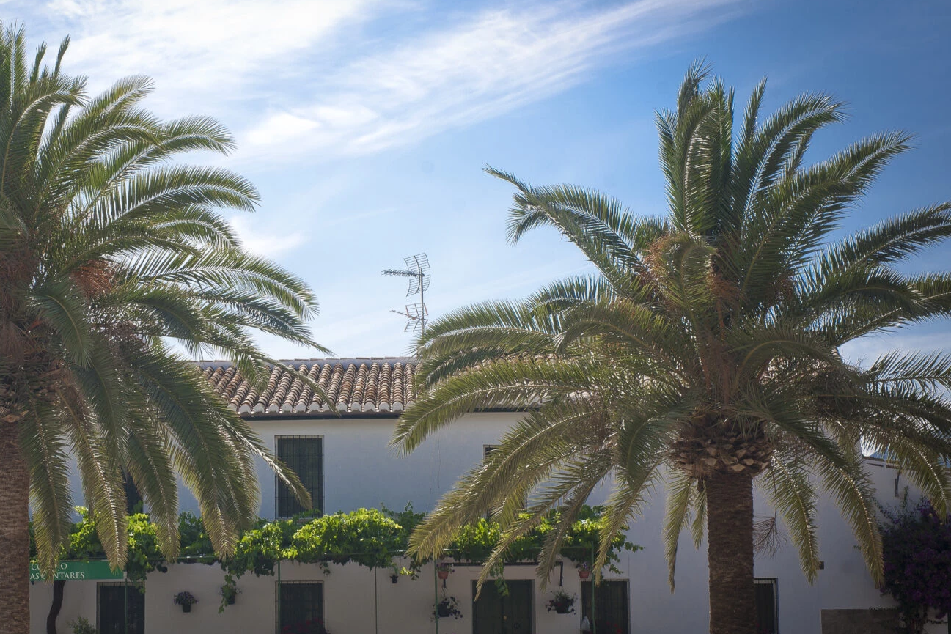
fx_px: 1955
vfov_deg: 18.4
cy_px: 342
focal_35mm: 74
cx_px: 253
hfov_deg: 27.0
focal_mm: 50
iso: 200
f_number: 11
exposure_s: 1/320
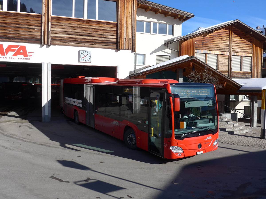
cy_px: 100
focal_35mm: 31
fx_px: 238
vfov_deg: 45.4
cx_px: 133
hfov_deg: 58.4
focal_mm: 6.5
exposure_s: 1/1600
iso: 80
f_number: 2.8
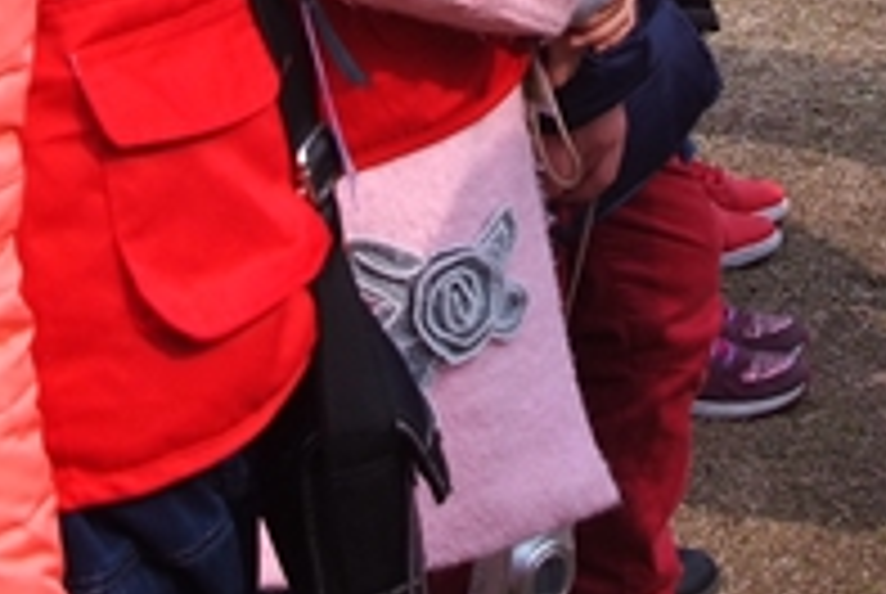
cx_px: 585
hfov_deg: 8.3
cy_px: -169
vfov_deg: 5.5
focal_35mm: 249
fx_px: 6137
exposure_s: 1/200
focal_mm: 32
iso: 100
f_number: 7.1
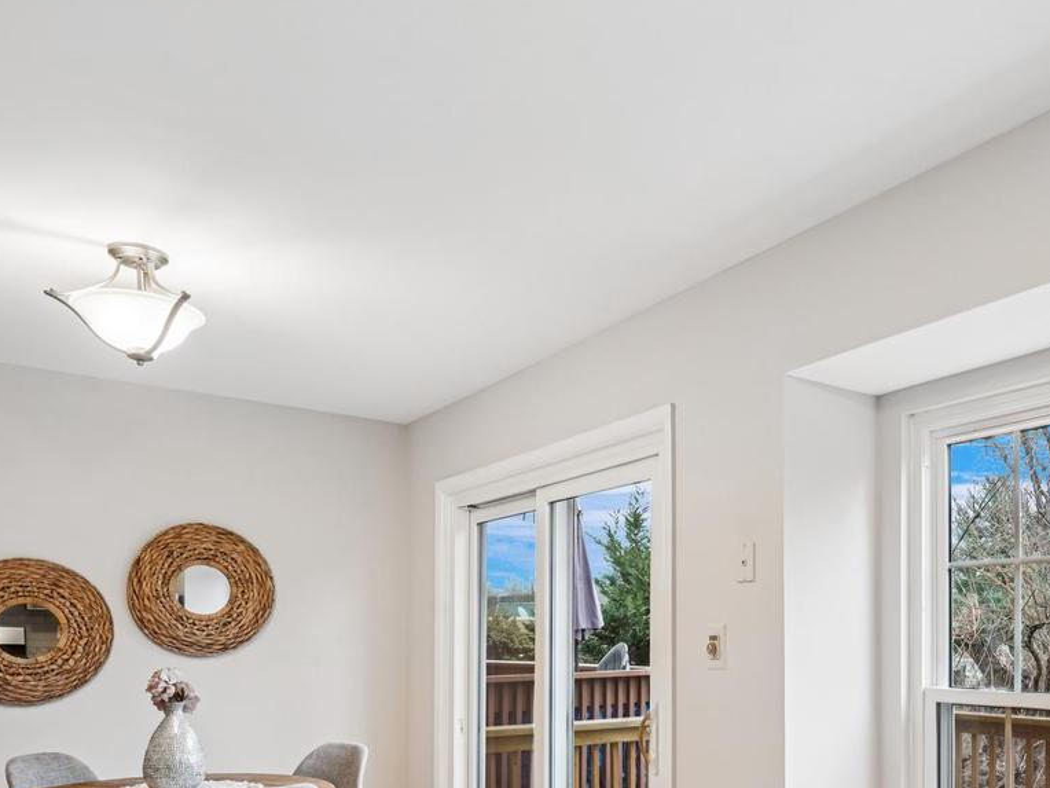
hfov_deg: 59.9
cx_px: 719
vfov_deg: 45.5
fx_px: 880
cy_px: 645
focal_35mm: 29
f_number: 8
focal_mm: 16
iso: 200
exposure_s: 1/13
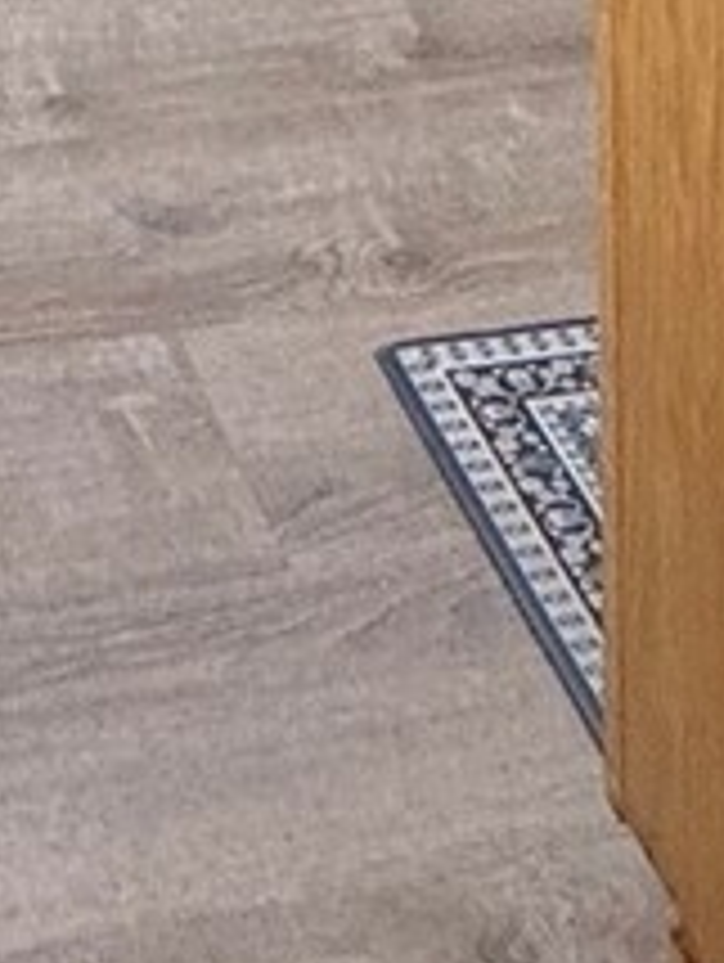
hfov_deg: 14.8
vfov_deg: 13.1
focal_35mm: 94
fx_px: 2616
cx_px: -310
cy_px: -1566
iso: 125
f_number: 2.2
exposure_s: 1/120
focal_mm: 2.22
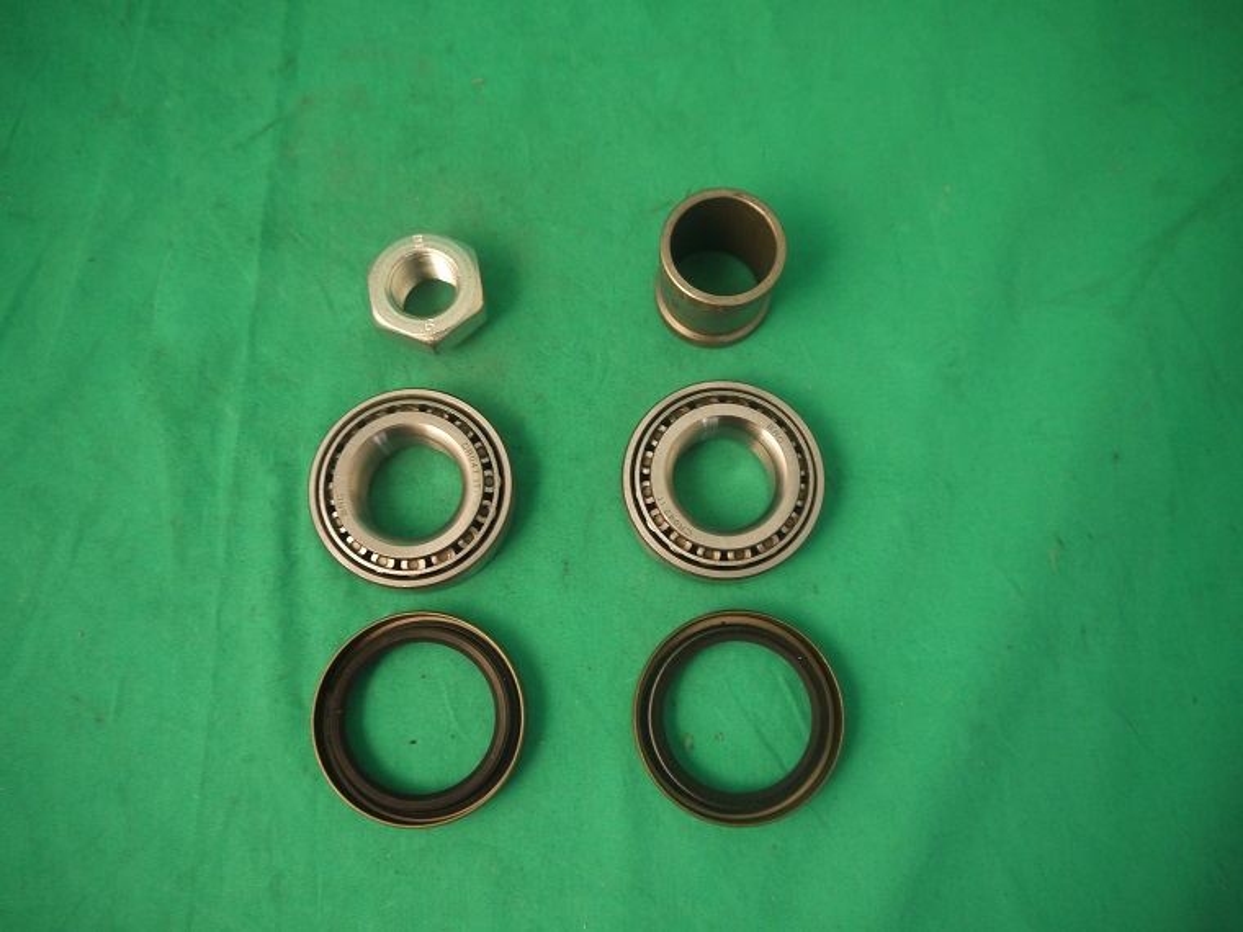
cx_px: 622
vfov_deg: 46.8
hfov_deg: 60.0
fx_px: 1077
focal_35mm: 30
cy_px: 466
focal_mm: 15
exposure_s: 1/60
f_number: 3.5
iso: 400
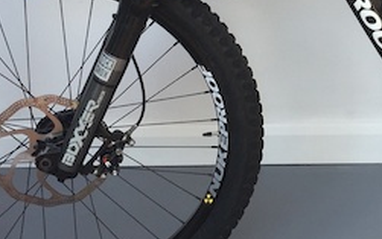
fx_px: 1020
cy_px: -2
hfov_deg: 20.3
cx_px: 414
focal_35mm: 98
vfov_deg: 13.2
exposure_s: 1/50
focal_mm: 4.15
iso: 32
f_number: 2.2
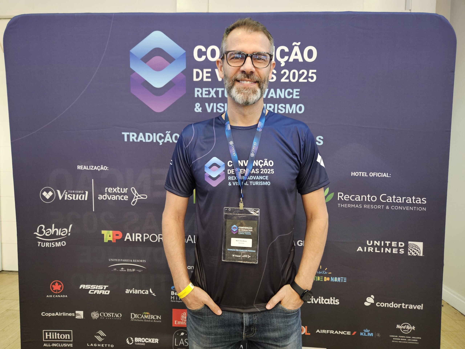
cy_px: 174
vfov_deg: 58.9
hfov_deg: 73.9
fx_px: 309
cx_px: 232
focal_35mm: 23
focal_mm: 5.4
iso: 640
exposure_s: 1/30
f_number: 1.8
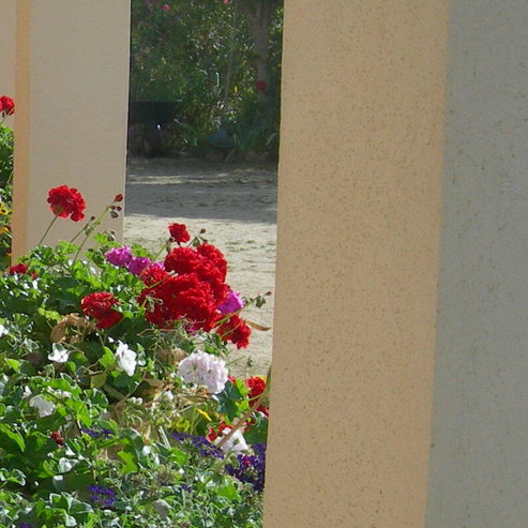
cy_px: 367
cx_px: -136
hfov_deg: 15.3
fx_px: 1881
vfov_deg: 15.9
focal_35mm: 109
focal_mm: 7.8
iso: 50
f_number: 4.8
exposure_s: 1/360
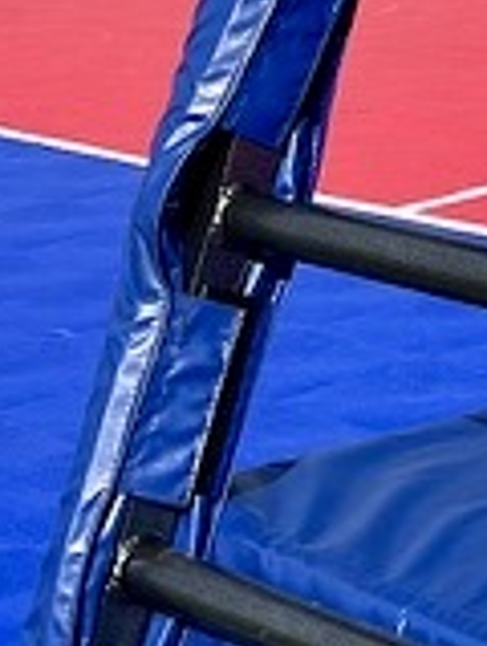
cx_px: 950
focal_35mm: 167
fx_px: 3120
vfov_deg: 11.5
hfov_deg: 8.5
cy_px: -163
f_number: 1.5
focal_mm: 5.7
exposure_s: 1/4630
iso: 50
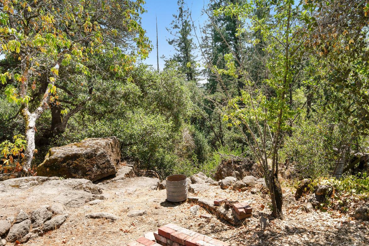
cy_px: 124
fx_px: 277
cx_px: 206
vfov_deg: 47.9
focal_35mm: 27
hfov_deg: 67.2
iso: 100
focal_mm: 14
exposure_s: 1/250
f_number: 8
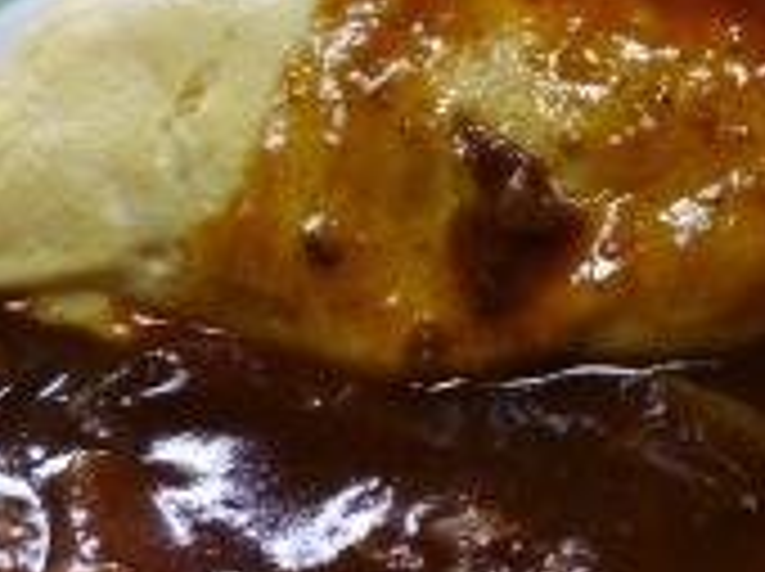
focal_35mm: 74
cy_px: 261
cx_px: 783
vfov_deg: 19.8
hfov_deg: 25.0
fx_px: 1633
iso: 1250
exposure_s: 1/60
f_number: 3.5
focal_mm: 14
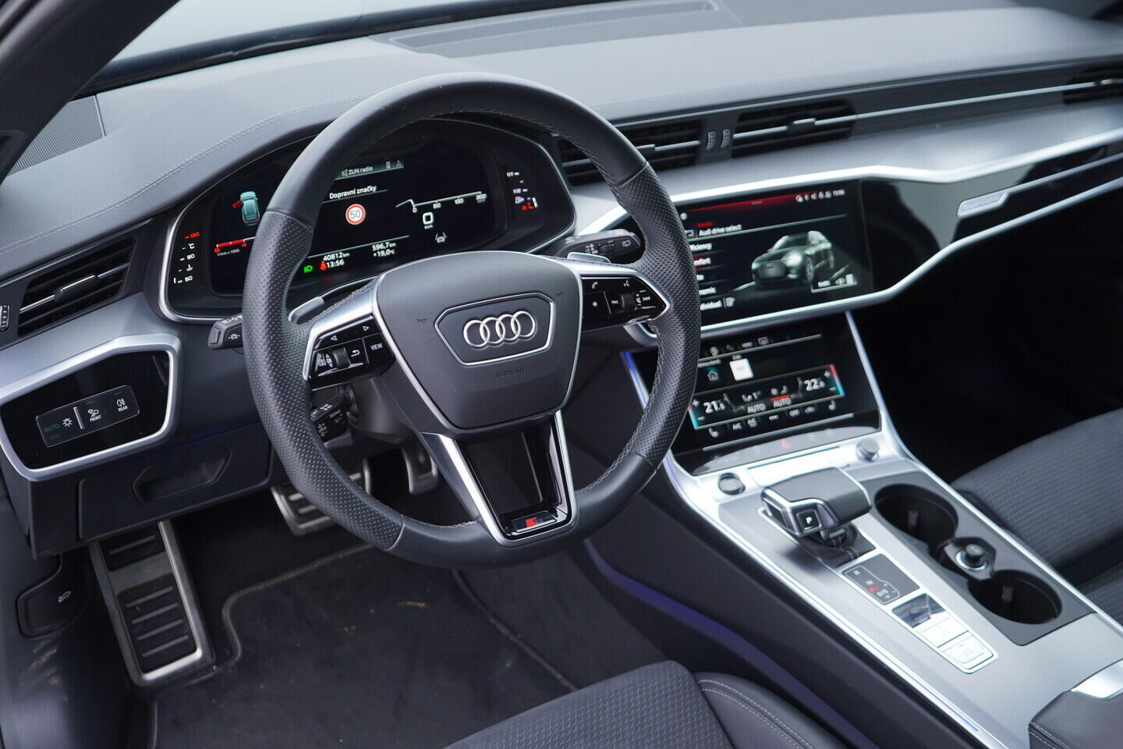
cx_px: 562
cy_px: 374
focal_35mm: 36
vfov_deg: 36.9
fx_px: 1123
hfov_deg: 53.1
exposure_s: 1/40
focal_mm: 24
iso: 125
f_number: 2.8
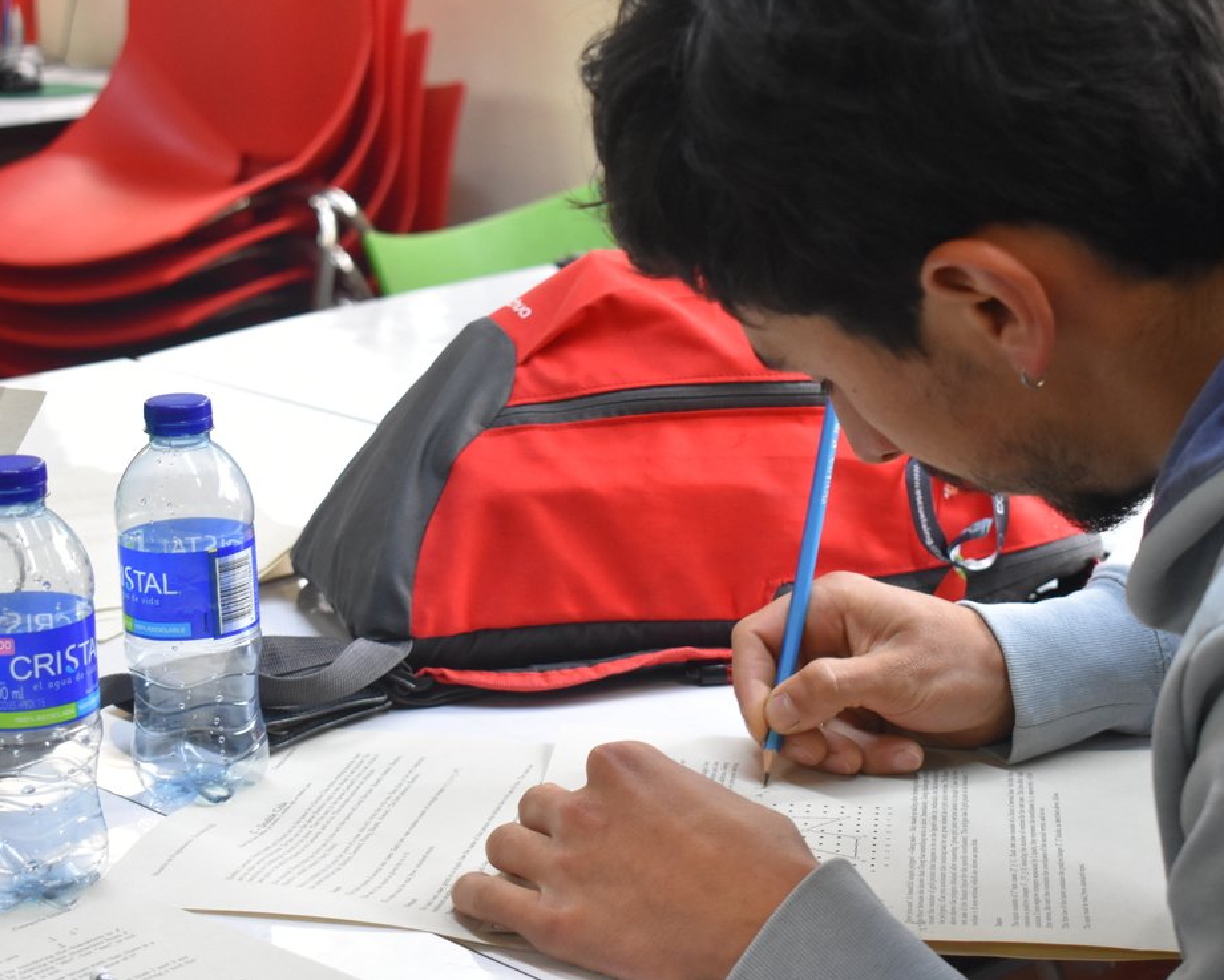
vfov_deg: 19.9
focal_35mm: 77
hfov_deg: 24.7
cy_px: 455
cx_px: 663
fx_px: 2790
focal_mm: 42
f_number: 5
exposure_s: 1/60
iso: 1600
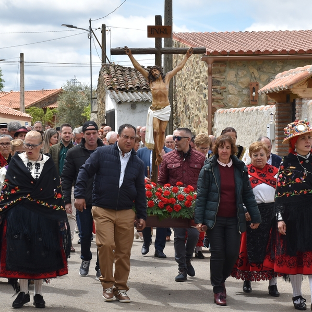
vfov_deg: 14.7
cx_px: 129
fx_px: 1213
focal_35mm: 119
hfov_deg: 14.6
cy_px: 157
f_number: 9
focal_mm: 62
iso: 200
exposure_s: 1/320
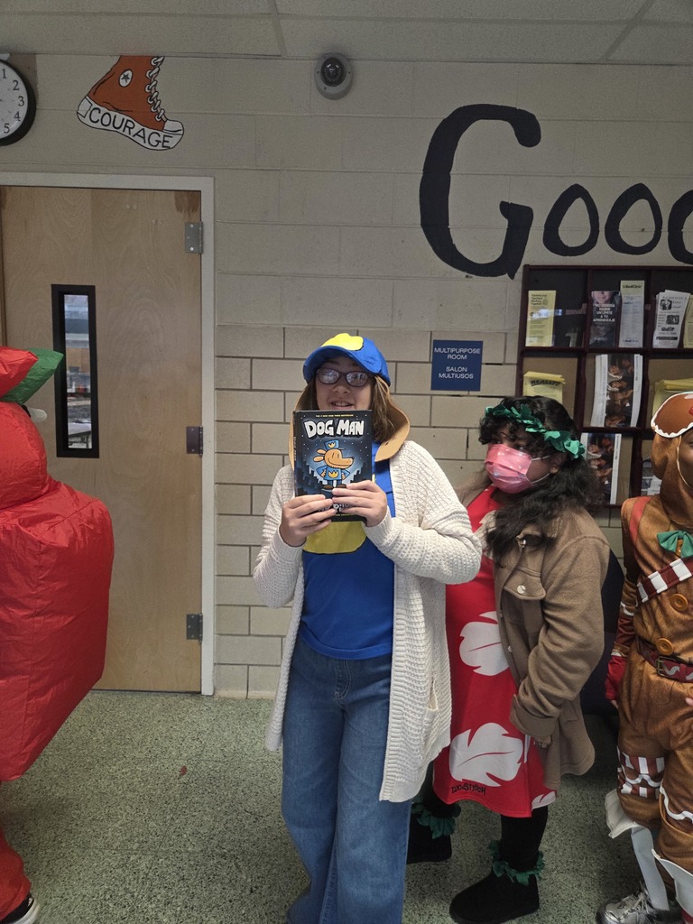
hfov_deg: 58.9
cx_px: 346
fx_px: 614
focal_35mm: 23
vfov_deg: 73.9
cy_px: 462
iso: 200
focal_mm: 5.4
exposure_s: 1/120
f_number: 1.8
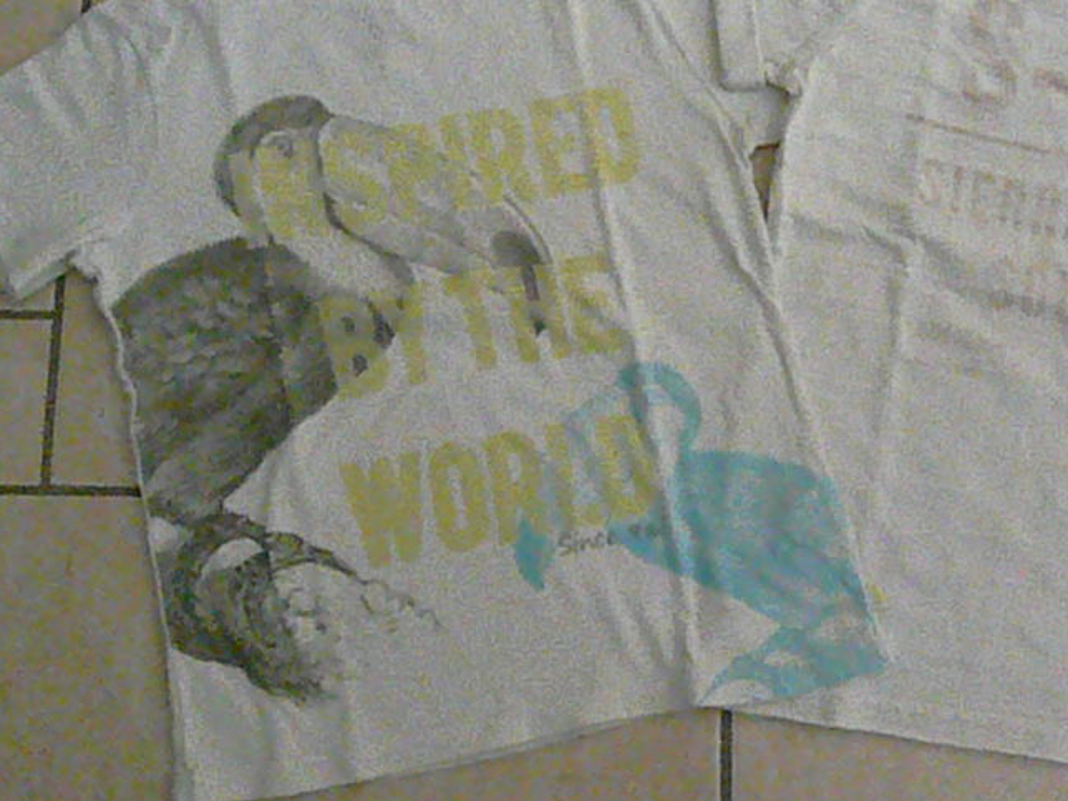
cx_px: 735
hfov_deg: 41.4
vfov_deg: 32.1
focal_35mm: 45
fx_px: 1388
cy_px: 330
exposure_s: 1/250
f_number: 8
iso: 3200
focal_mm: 4.7
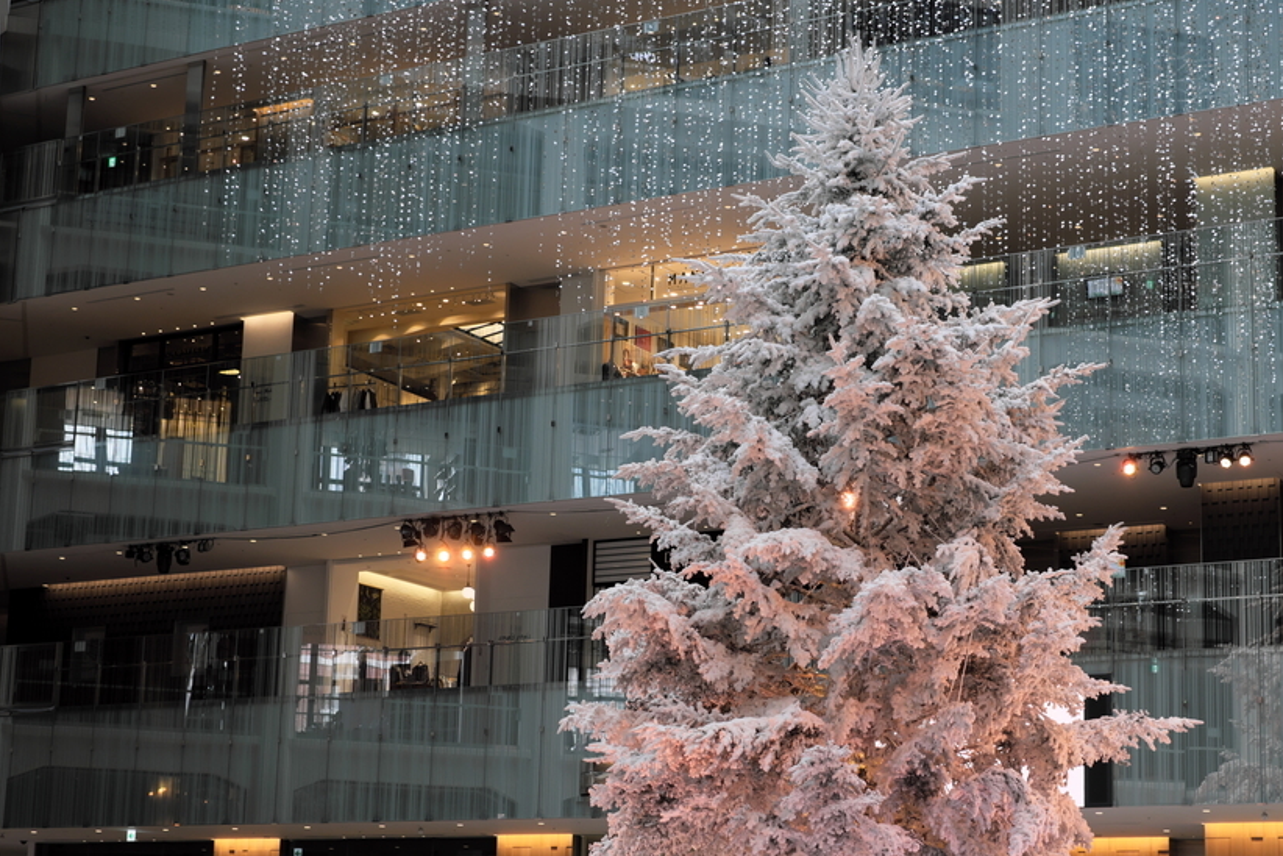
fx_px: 2352
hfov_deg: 30.5
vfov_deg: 20.6
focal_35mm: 66
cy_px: 510
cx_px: 729
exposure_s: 1/180
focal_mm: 35
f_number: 2.8
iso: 400
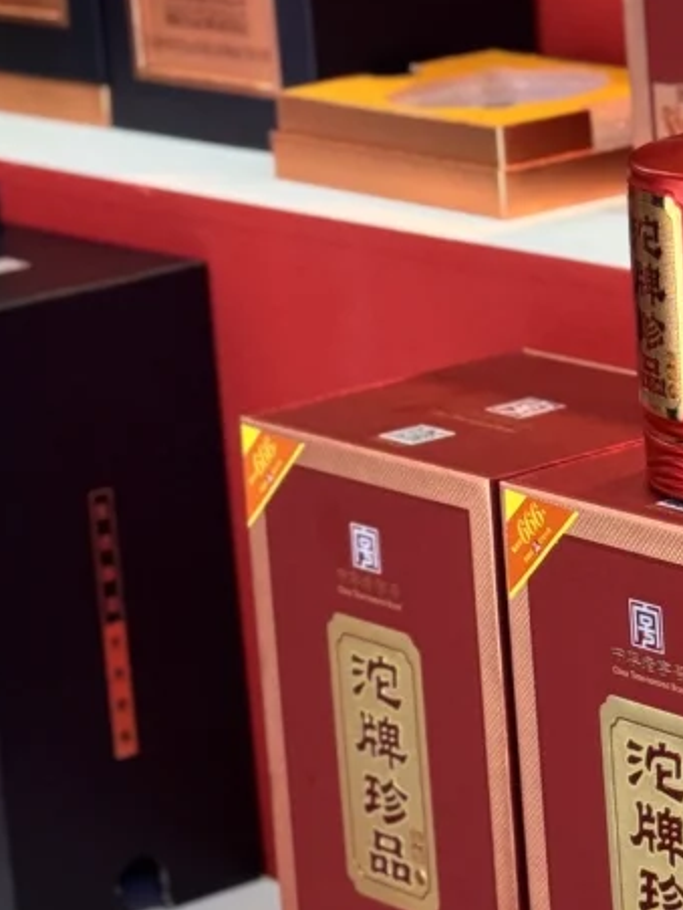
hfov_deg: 9.6
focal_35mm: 153
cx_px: 699
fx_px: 4025
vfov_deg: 12.9
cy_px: 342
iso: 80
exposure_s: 1/50
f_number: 1.78
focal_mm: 6.76
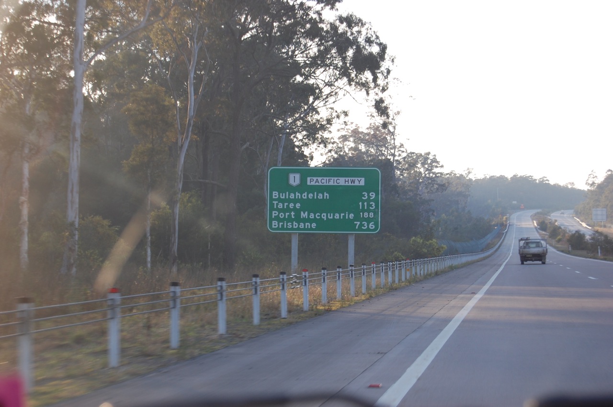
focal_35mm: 82
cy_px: 204
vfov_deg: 16.5
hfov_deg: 24.6
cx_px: 306
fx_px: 1404
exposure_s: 1/125
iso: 220
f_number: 5.6
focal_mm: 55
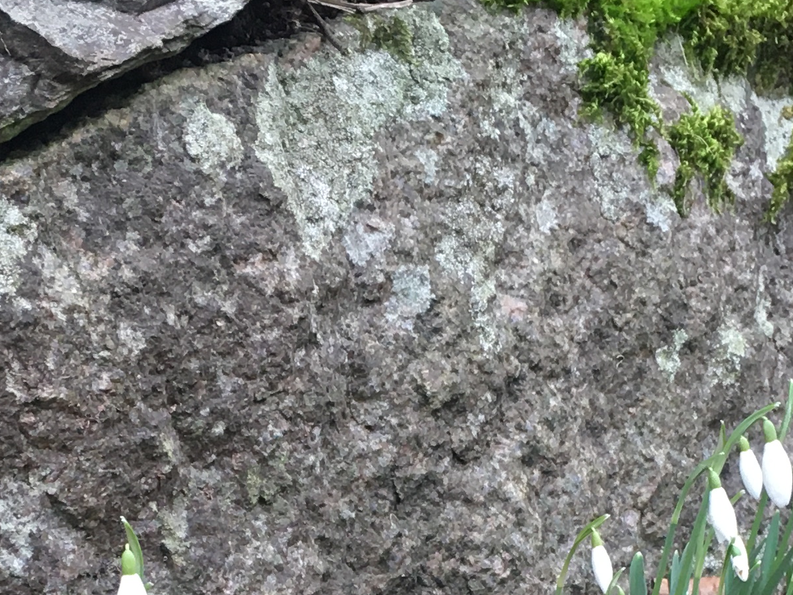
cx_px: 396
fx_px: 2222
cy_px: 799
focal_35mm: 97
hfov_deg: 20.2
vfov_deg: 14.5
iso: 80
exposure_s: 1/33
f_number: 2.2
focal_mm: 4.15
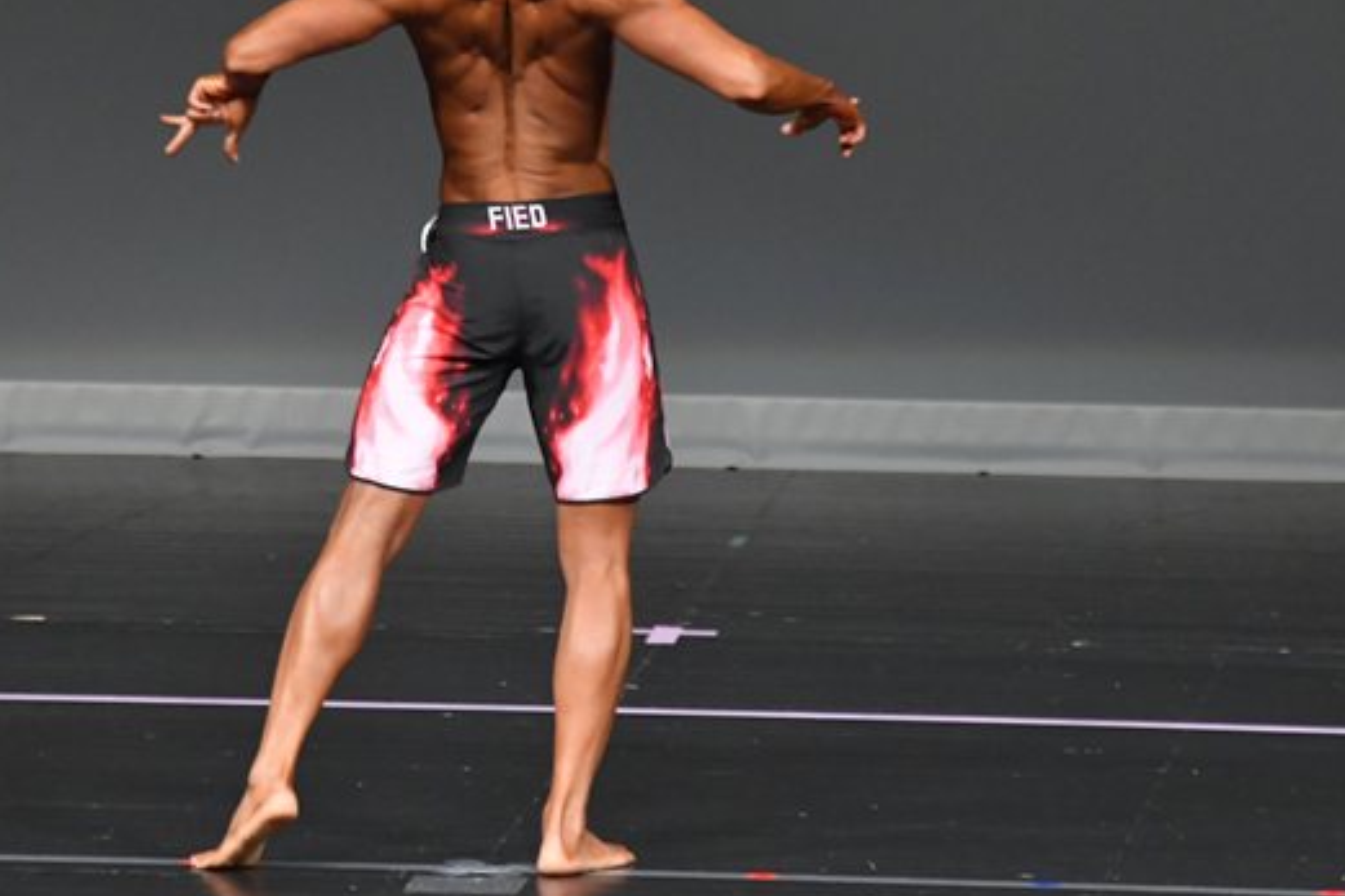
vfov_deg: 2.9
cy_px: 287
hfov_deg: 4.4
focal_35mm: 469
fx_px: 17516
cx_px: 536
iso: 4000
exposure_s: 1/400
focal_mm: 210
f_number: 5.6
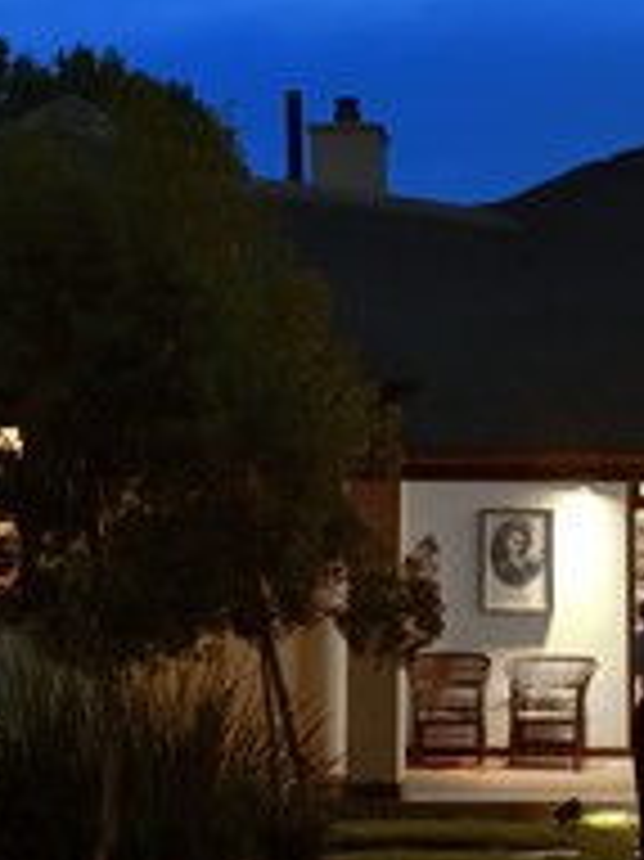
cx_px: 626
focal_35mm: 76
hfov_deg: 18.9
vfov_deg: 25.6
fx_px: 1887
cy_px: 513
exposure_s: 1/8
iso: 1600
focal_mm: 36
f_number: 4
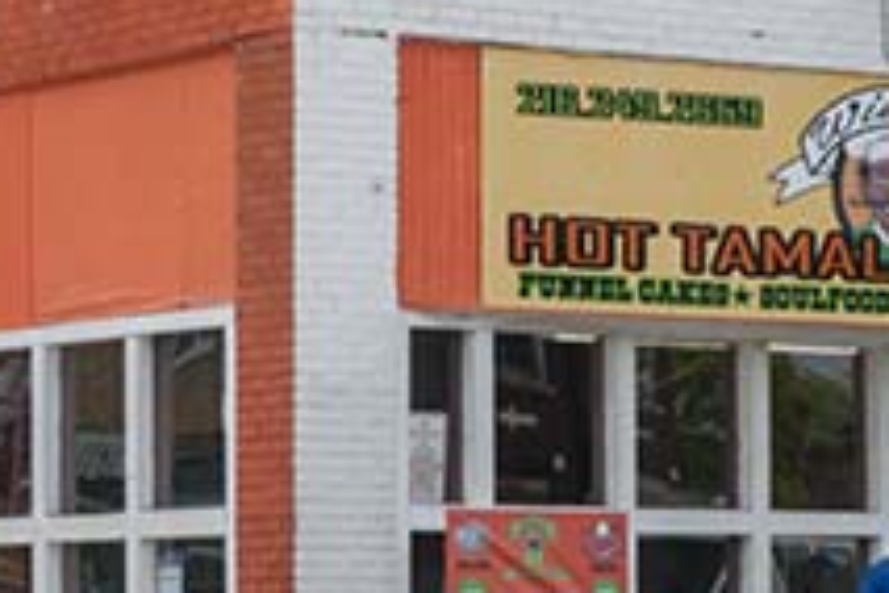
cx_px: 839
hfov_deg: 10.7
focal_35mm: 190
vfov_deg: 7.2
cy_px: 155
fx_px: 4692
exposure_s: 1/320
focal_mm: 36
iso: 200
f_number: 9
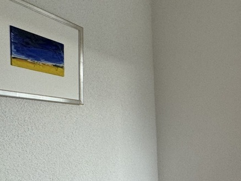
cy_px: 150
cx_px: 322
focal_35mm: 41
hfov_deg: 32.6
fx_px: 286
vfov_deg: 33.9
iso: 125
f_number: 2.2
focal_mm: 2.22
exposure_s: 1/100
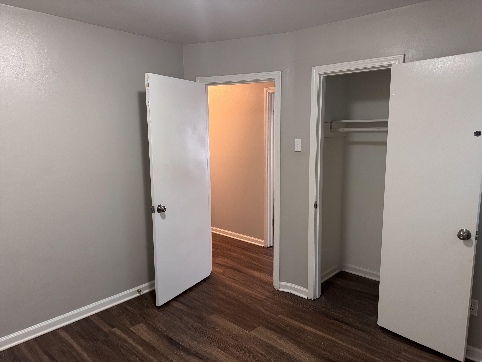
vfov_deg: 56.8
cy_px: 181
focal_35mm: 24
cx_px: 241
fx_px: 334
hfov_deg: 71.6
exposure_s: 1/60
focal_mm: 6.76
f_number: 1.78
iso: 500
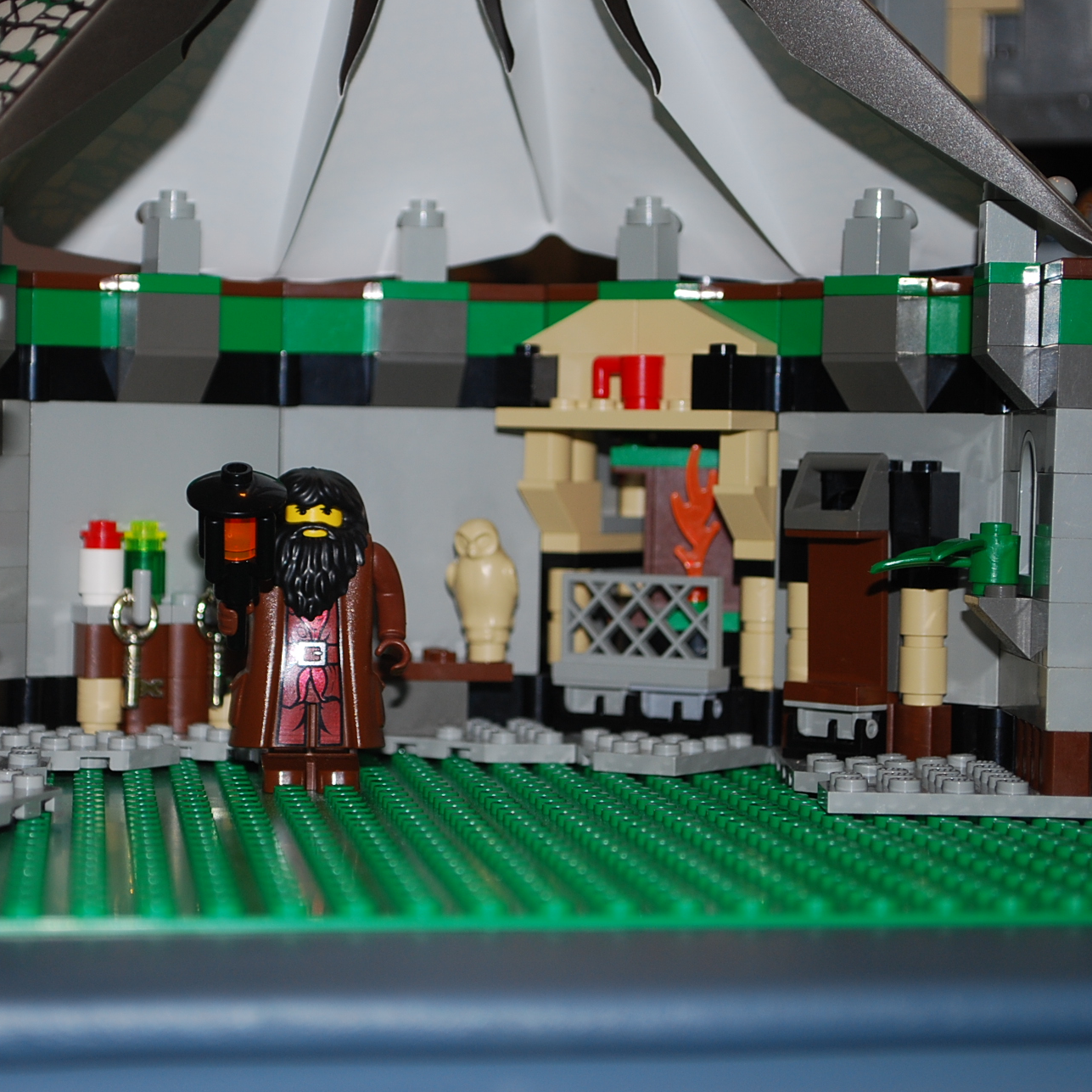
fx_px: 3426
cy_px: 549
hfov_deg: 18.0
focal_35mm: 96
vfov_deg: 18.1
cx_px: 320
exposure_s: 1/60
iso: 200
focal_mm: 50
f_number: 5.6
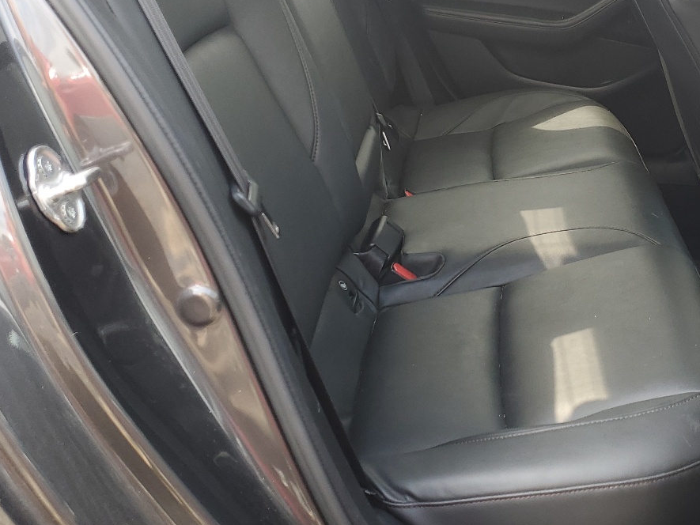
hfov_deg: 40.0
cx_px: 455
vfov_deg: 30.1
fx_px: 951
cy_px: 104
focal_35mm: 47
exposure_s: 1/143
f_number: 1.5
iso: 50
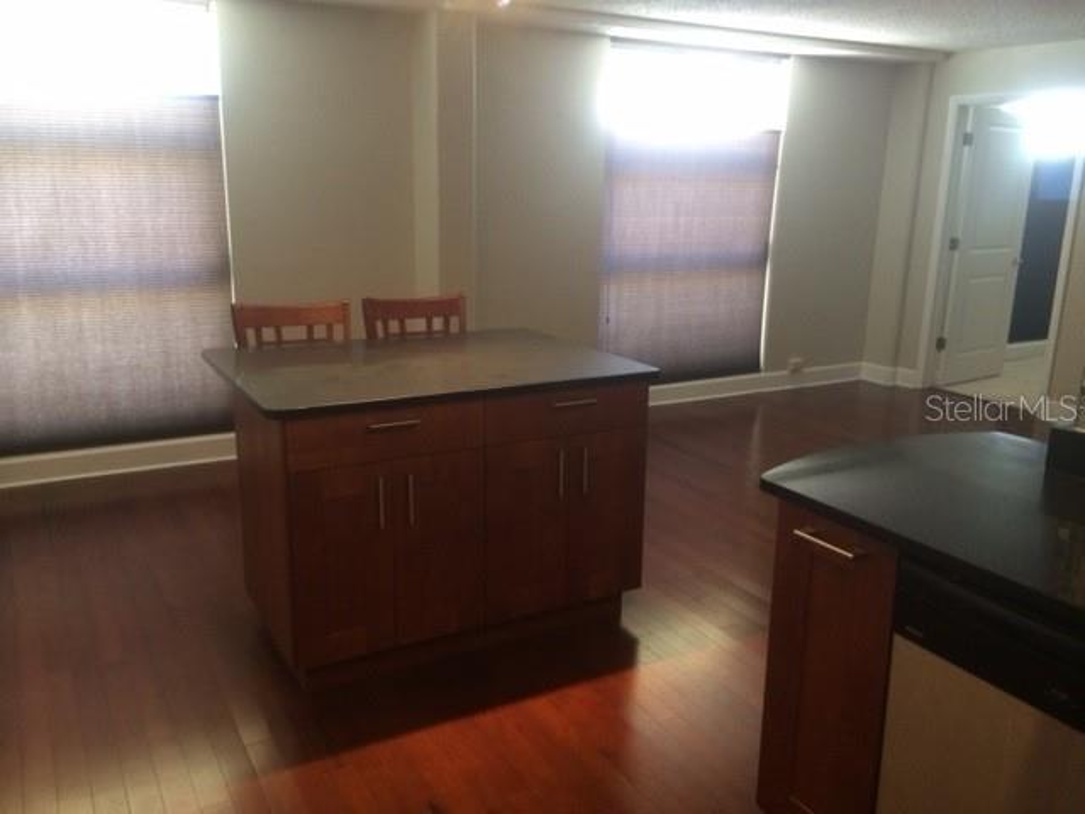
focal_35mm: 30
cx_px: 542
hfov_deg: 60.0
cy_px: 407
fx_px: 940
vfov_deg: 46.8
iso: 125
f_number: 2.2
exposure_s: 1/30
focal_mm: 4.12
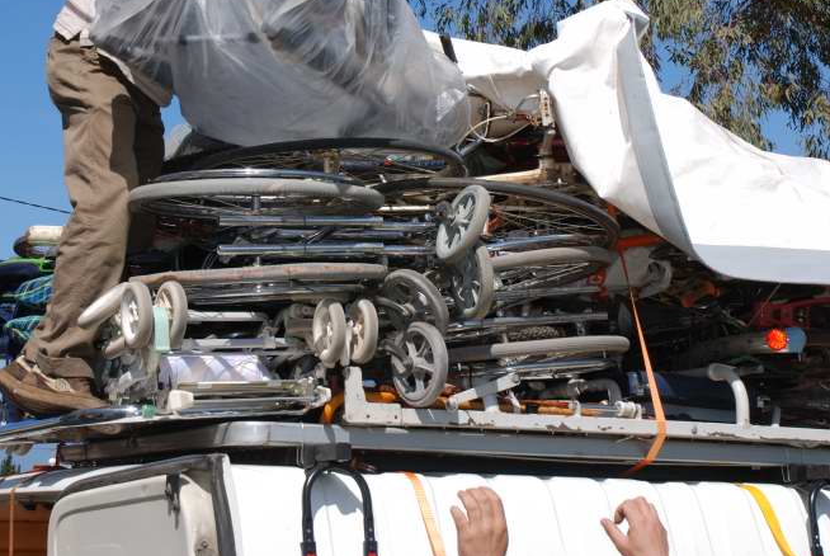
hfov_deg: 27.7
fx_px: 1680
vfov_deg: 18.7
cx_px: 385
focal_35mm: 73
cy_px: 133
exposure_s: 1/200
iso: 100
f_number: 9
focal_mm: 31
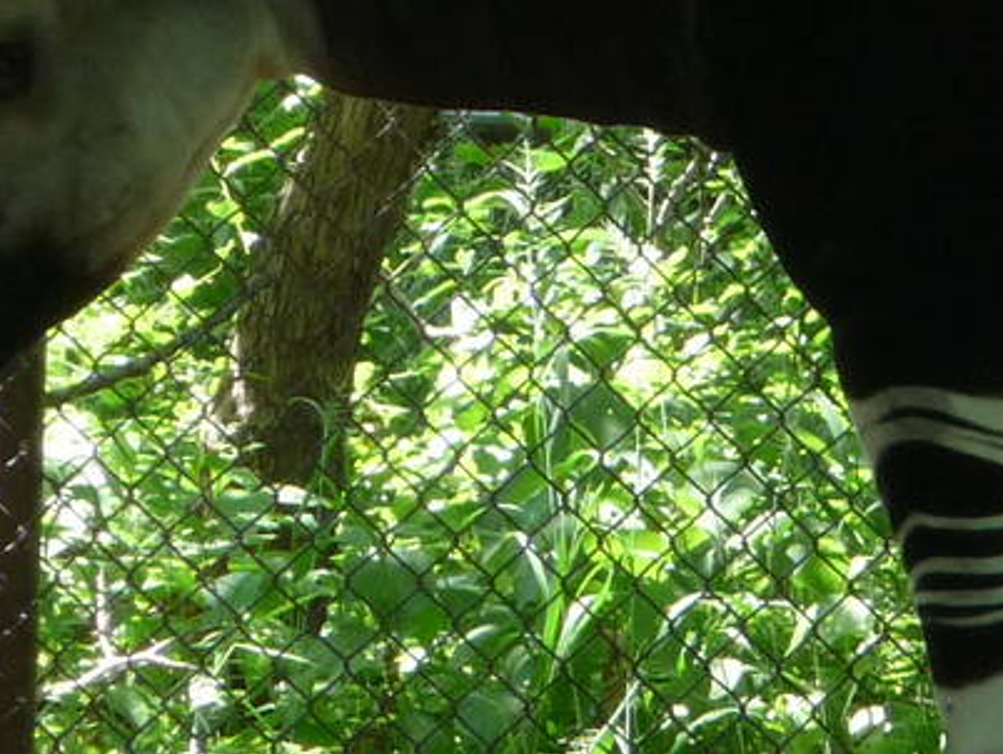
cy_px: 257
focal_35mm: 1114
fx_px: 32297
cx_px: 1133
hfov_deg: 1.8
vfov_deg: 1.3
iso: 200
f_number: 4.9
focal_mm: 47
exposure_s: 1/60
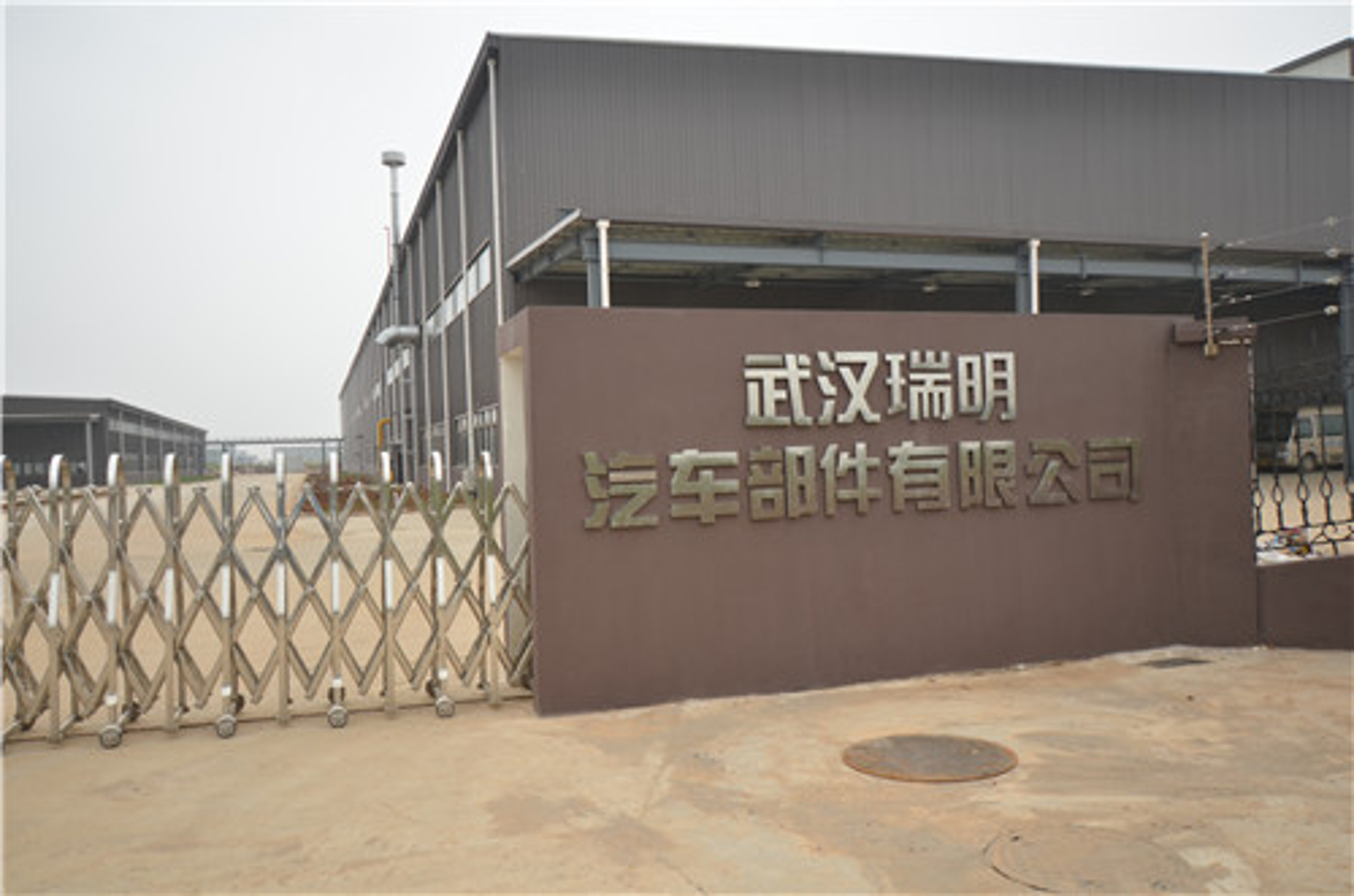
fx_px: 1013
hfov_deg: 67.5
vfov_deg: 47.7
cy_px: 448
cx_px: 677
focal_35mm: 27
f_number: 4.5
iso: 200
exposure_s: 1/500
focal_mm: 18
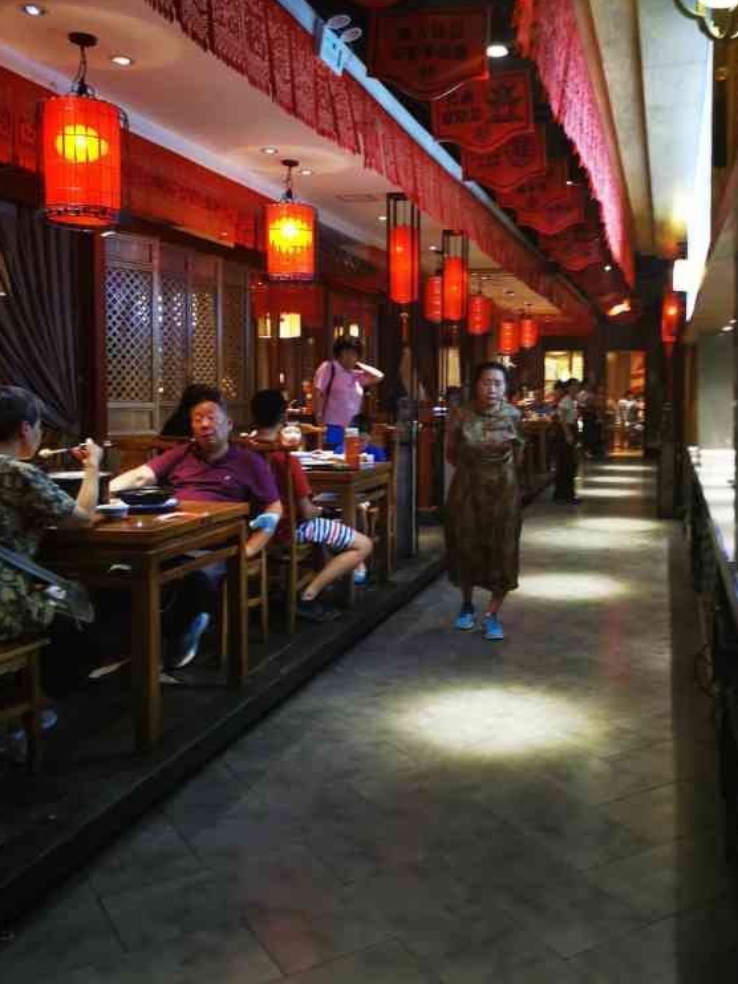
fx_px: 966
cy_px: 424
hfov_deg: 41.6
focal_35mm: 34
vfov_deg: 53.8
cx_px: 437
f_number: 1.6
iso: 250
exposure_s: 1/60.2
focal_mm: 5.56
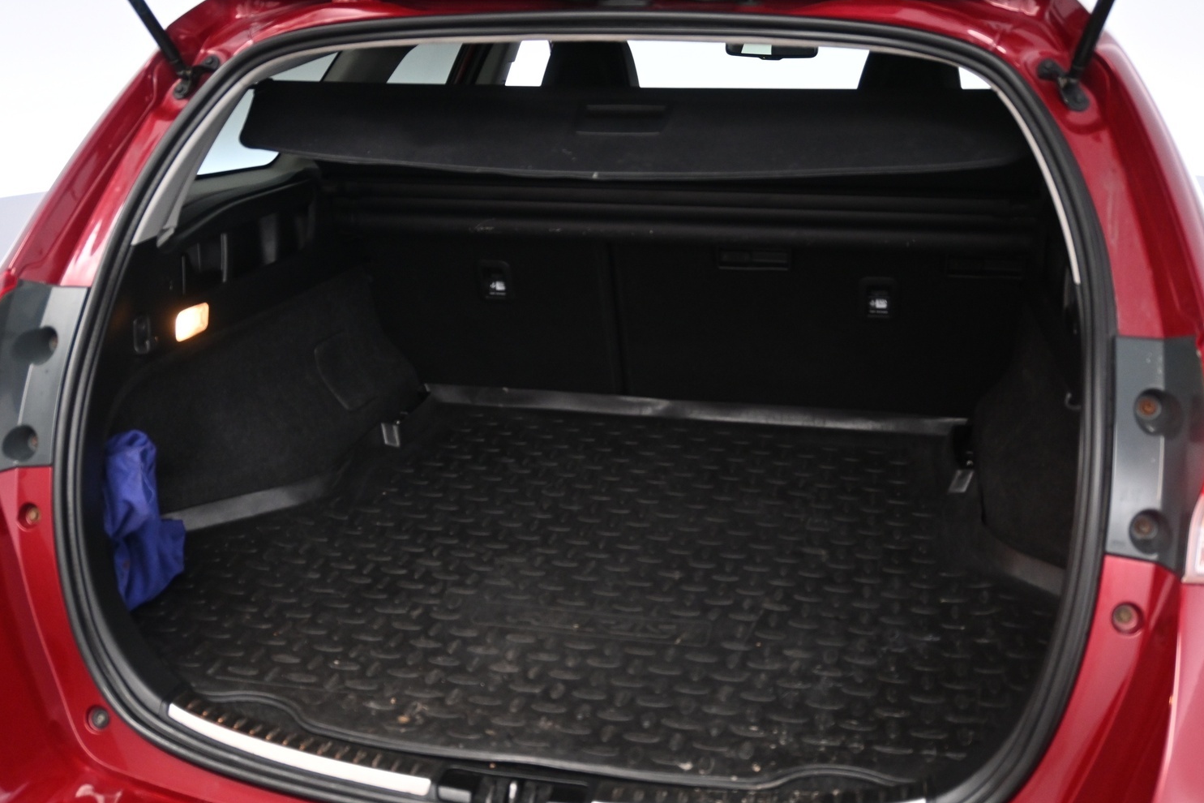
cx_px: 605
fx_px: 1231
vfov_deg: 36.1
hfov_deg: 52.1
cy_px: 431
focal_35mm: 37
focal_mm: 22.5
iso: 1400
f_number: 4
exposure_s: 1/40
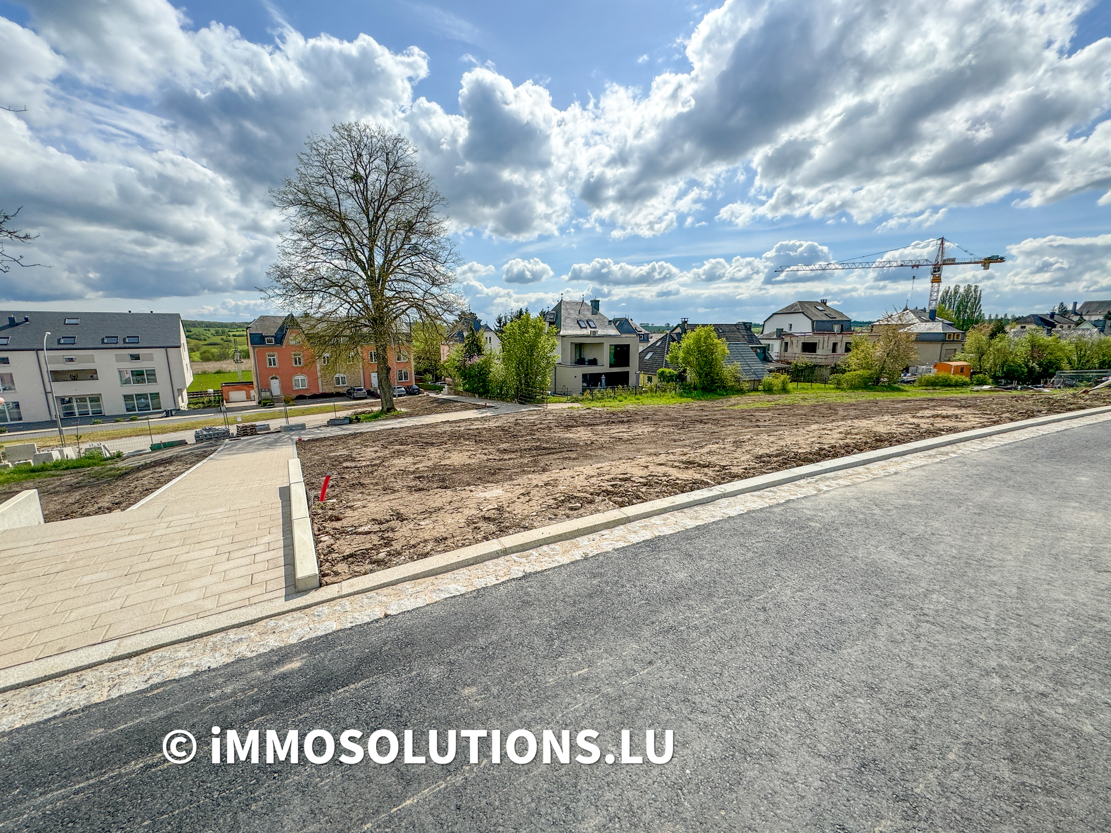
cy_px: 416
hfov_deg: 102.1
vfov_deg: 85.7
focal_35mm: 14
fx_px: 449
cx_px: 556
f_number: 2.2
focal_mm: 2.22
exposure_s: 1/3400
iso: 50
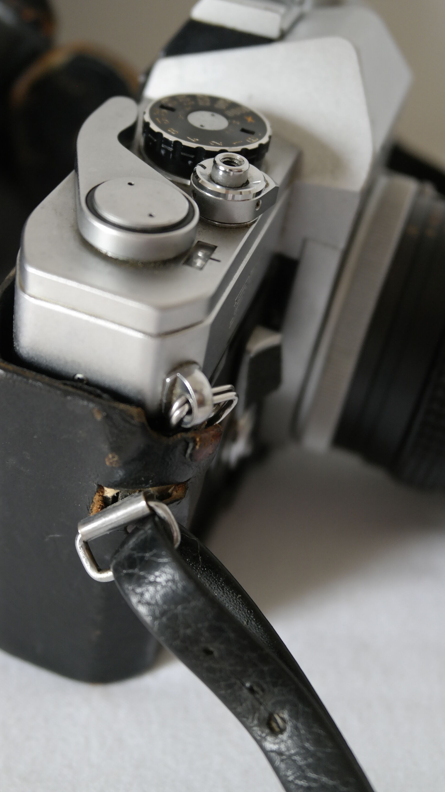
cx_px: 187
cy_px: 397
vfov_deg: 39.9
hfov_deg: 23.0
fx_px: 1091
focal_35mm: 52
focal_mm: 32
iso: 800
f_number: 4.5
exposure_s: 1/60
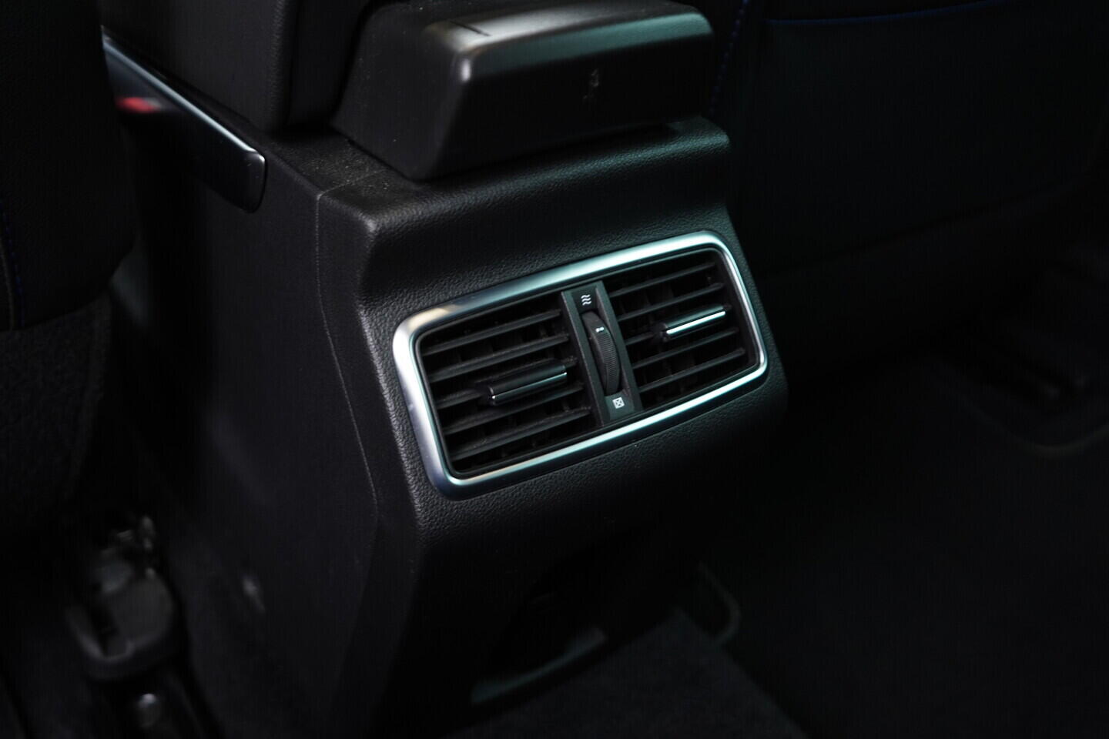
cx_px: 554
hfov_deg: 53.1
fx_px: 1109
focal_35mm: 36
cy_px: 370
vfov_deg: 36.9
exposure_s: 1/40
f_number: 2.8
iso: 400
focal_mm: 24
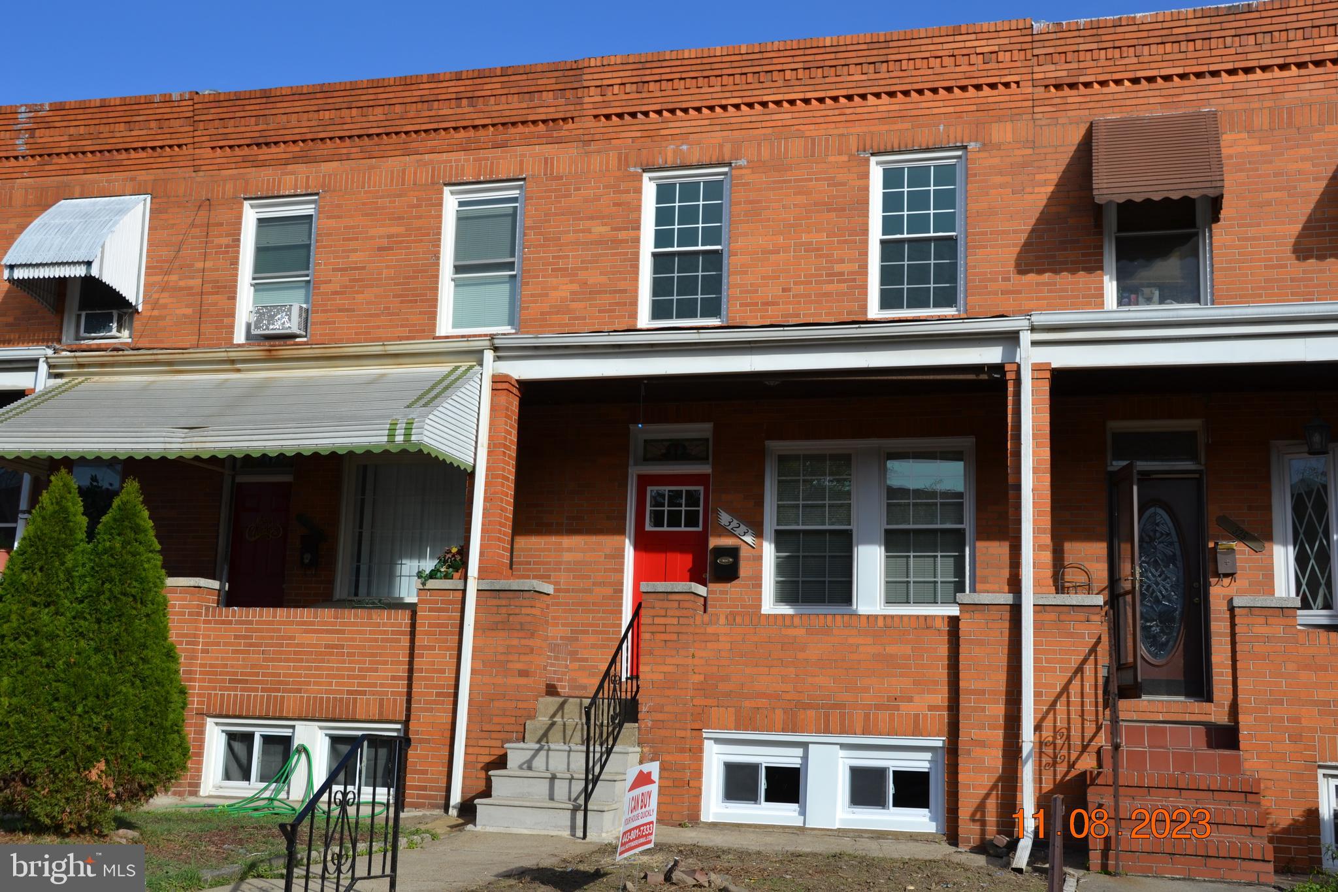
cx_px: 669
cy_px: 446
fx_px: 1449
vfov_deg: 34.2
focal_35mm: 39
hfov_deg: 49.6
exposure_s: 1/250
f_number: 8
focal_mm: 26
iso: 100
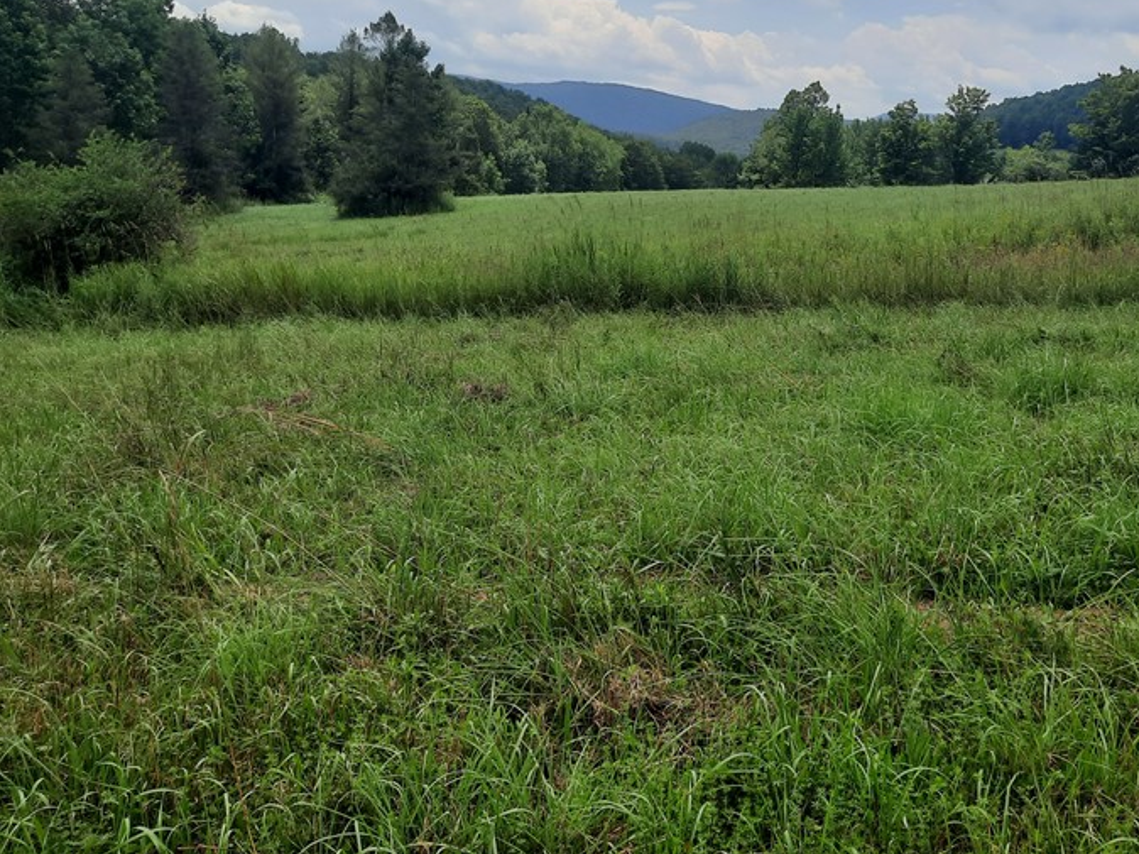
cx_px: 717
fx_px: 1250
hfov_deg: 48.5
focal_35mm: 38
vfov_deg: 37.2
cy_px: 276
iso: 32
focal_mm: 4.6
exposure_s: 1/1550
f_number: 2
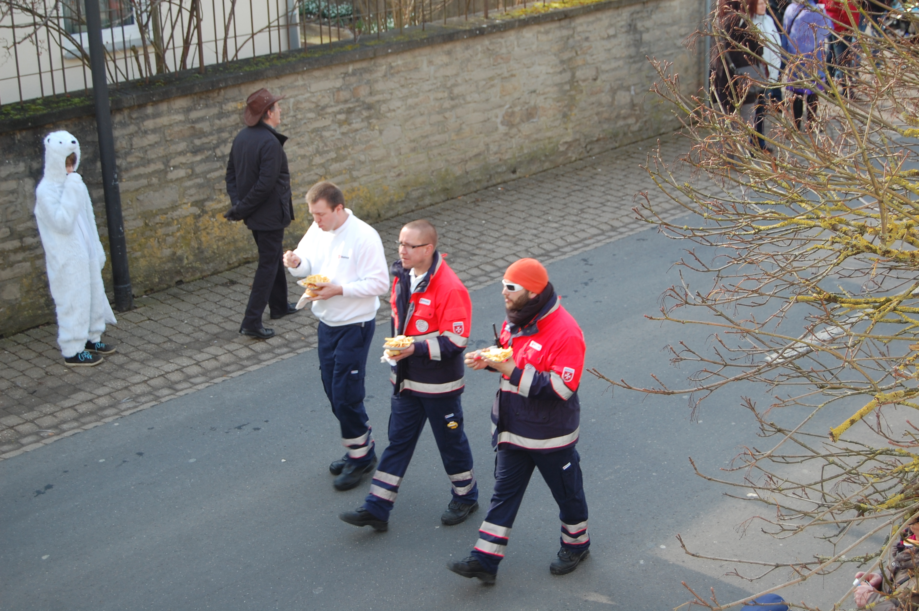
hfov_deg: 33.4
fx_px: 1530
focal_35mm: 60
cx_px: 460
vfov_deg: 22.6
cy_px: 306
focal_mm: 40
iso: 200
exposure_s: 1/125
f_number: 5.6
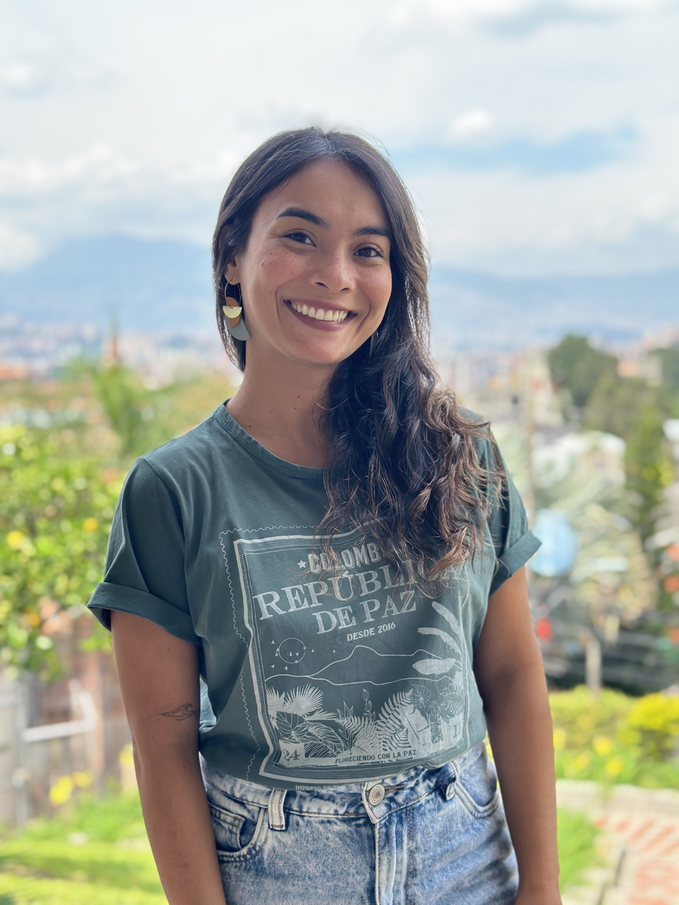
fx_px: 1255
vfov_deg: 39.7
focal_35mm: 48
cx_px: 340
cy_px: 452
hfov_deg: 30.3
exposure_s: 1/1009
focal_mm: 6.86
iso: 80
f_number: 1.78
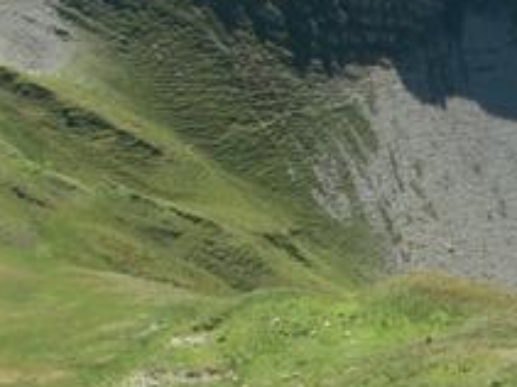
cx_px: 488
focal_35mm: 106
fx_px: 1582
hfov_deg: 18.2
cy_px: 238
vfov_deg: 13.9
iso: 50
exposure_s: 1/125
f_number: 5.6
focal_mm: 5.86
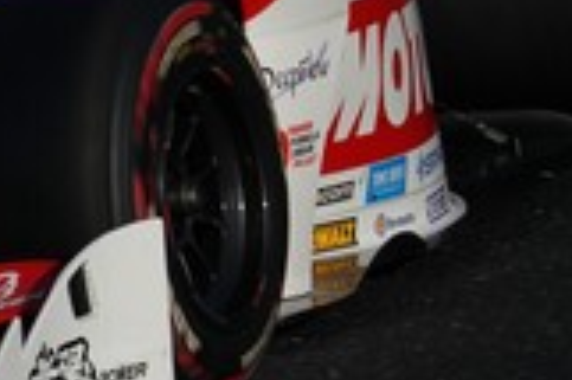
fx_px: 28666
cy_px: -99
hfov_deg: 1.1
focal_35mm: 1806
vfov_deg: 0.8
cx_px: -362
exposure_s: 1/800
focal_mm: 404
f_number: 11
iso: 200
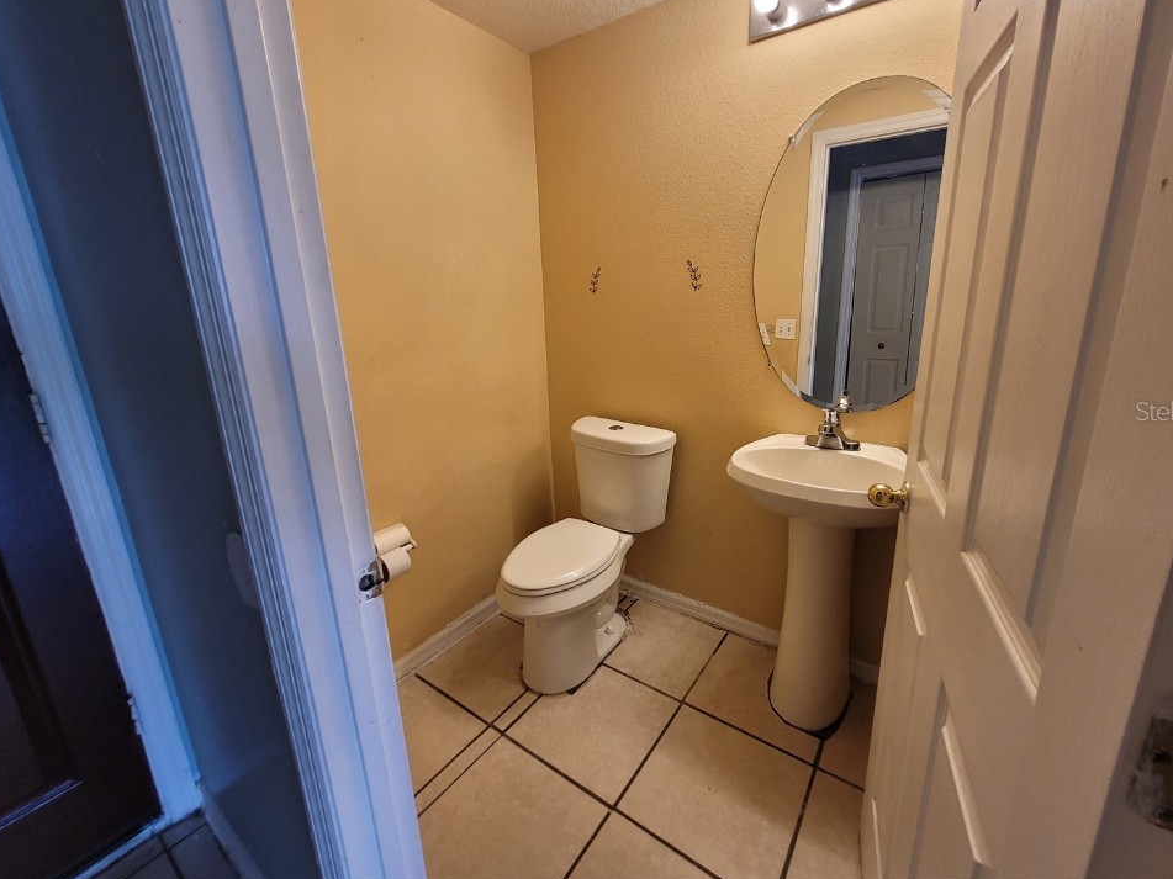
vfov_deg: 85.5
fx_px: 474
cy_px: 411
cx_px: 620
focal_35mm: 14
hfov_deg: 102.0
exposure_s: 1/60
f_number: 2.2
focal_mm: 1.74
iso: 64
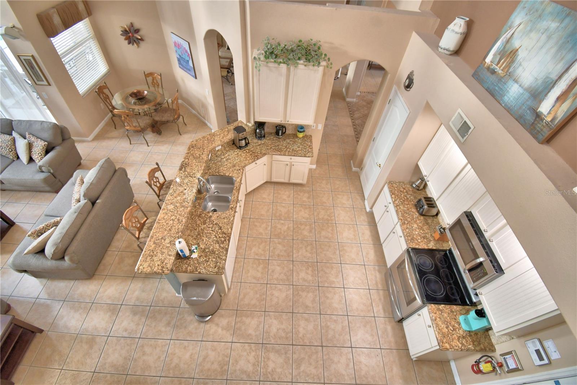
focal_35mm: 15
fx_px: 240
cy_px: 192
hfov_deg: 100.4
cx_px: 288
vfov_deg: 77.3
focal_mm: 10
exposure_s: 1/30
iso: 450
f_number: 4.5
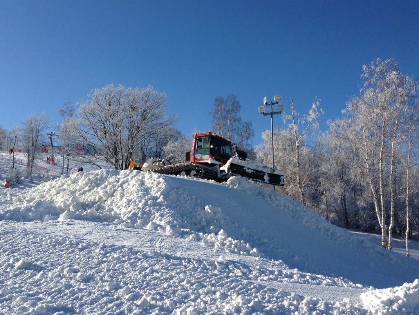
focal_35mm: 37
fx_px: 448
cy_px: 162
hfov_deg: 50.1
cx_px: 208
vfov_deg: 38.7
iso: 50
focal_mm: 4.13
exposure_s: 1/2262
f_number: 2.4
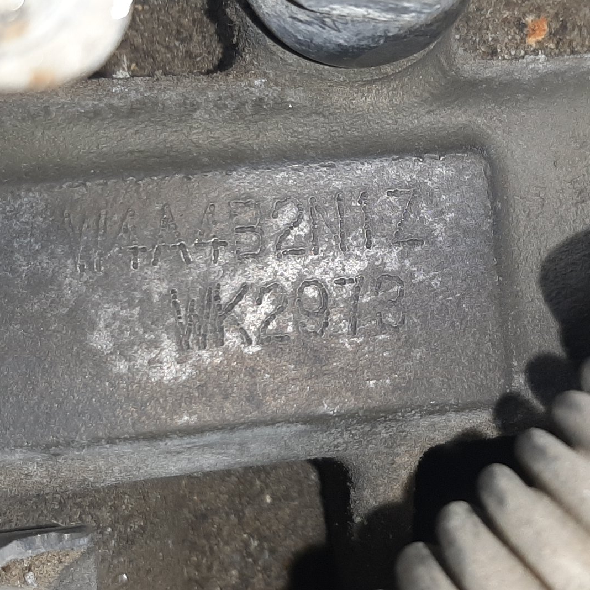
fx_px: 598
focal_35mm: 31
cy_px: 297
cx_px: 351
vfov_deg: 52.5
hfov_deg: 52.2
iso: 55
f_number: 1.7
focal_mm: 3.93
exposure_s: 1/50
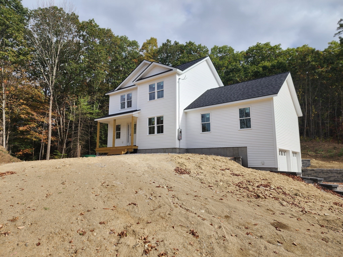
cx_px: 172
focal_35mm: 23
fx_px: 228
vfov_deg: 58.9
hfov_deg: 73.9
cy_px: 128
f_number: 1.8
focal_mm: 6.4
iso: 12
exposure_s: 1/1339
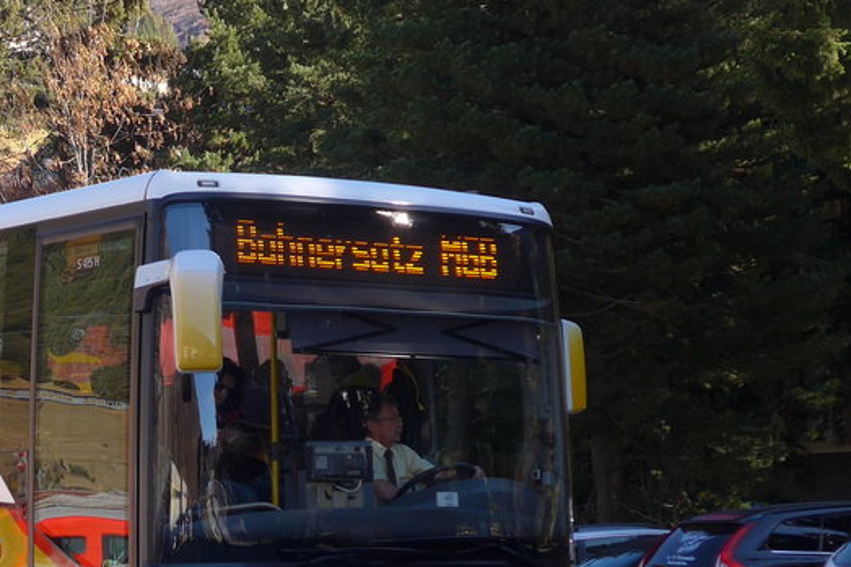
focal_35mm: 117
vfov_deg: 11.7
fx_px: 2764
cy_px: 313
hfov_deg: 17.2
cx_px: 80
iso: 100
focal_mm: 10.1
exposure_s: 1/250
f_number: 3.2
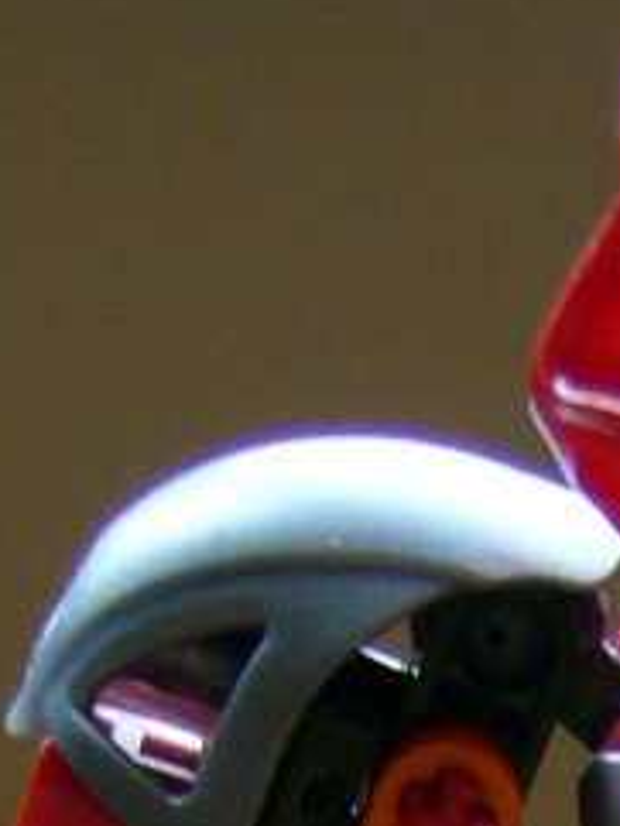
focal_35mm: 186
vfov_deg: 9.6
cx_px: 620
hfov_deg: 8.0
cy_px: 1892
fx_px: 4438
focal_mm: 5.8
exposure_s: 1/100
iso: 100
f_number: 2.8
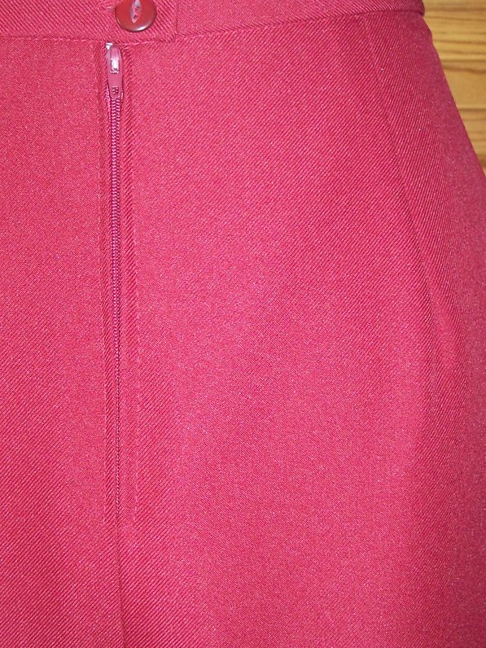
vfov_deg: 31.2
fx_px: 1161
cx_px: 160
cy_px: 337
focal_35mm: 62
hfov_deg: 23.5
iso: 400
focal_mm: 7.8
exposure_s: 1/60
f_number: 2.8
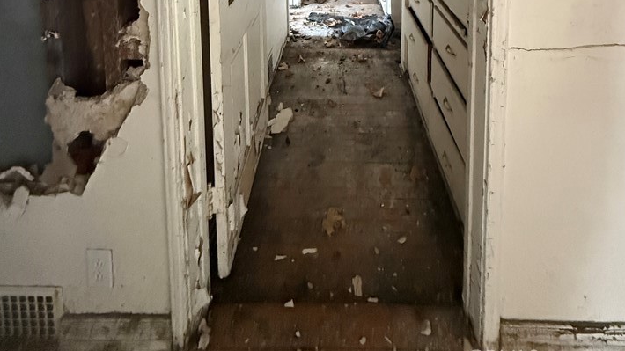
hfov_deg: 81.1
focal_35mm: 22
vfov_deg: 37.4
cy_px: -80
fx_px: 365
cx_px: 337
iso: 1000
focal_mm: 2.22
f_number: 2.2
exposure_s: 1/60
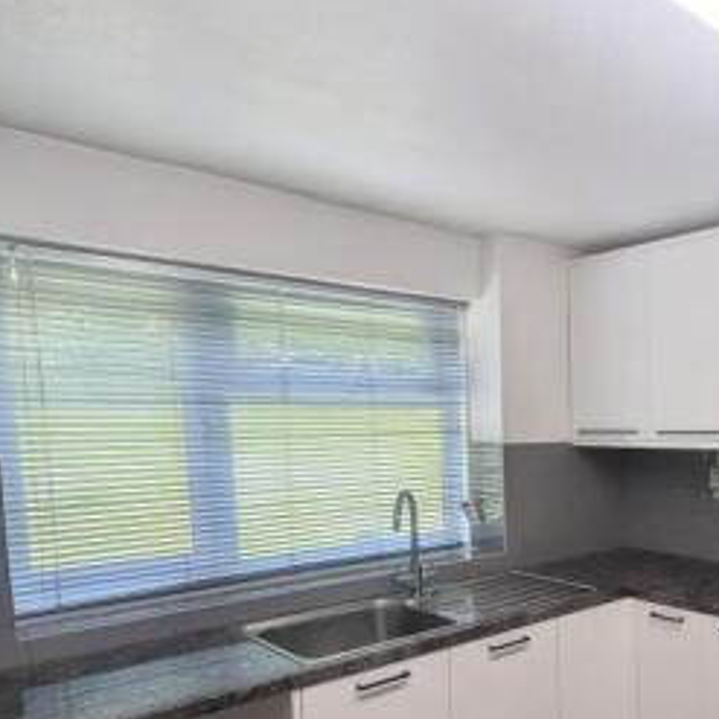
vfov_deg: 57.6
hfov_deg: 50.9
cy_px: 485
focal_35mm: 27
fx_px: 634
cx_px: 672
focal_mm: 1.95
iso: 39
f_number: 2.2
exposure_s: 1/100
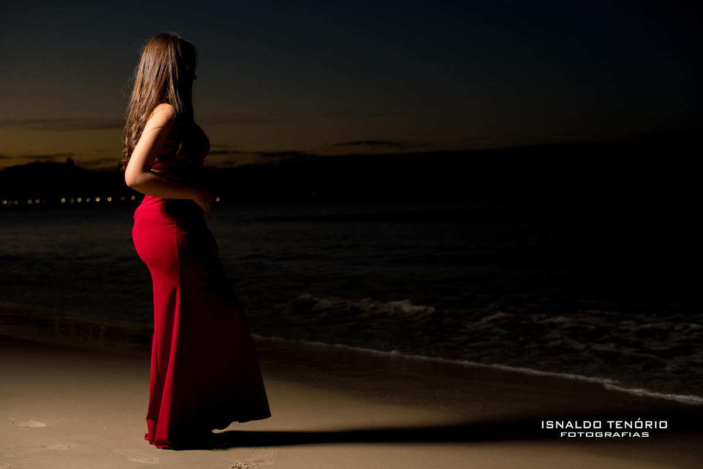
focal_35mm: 50
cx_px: 352
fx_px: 977
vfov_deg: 27.0
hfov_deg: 39.6
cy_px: 234
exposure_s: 1/800
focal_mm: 50
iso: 800
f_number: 3.5
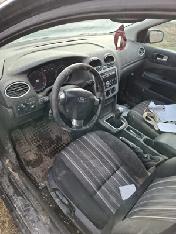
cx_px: 88
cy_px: 117
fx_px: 156
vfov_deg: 73.9
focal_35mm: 23
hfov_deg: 58.9
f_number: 1.8
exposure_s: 1/244
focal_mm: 5.54
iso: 50
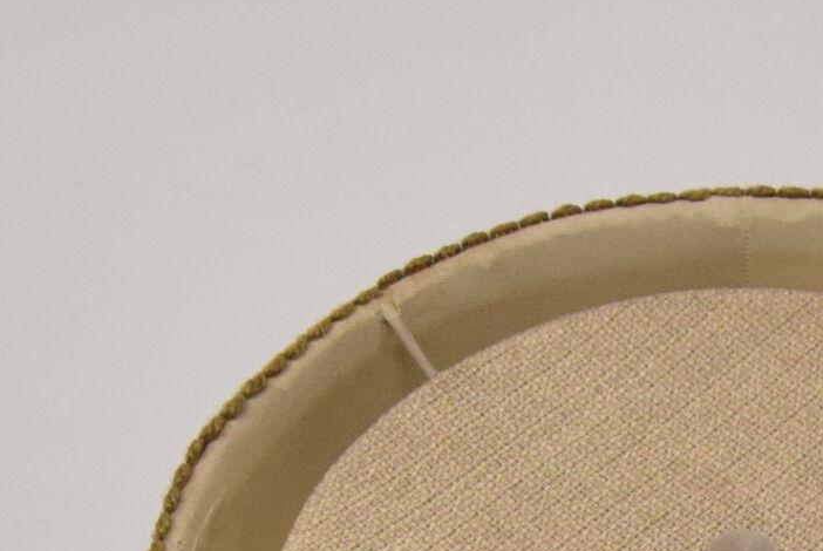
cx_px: 721
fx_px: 2632
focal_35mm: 115
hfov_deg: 17.5
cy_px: 1054
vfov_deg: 11.0
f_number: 8
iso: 1600
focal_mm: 18
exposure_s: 1/250
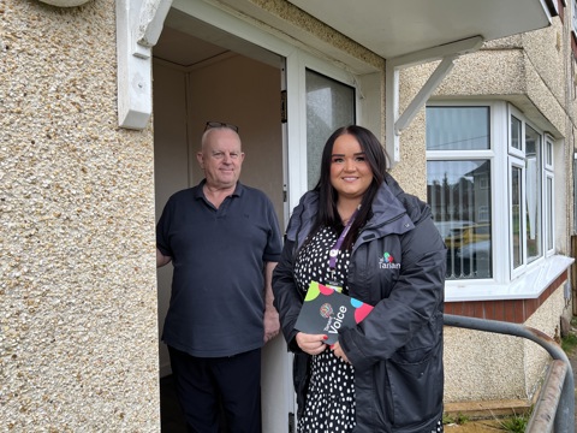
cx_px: 288
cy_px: 216
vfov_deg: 53.1
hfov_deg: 67.3
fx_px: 433
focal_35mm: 26
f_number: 1.5
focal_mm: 5.7
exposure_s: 1/121
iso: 50
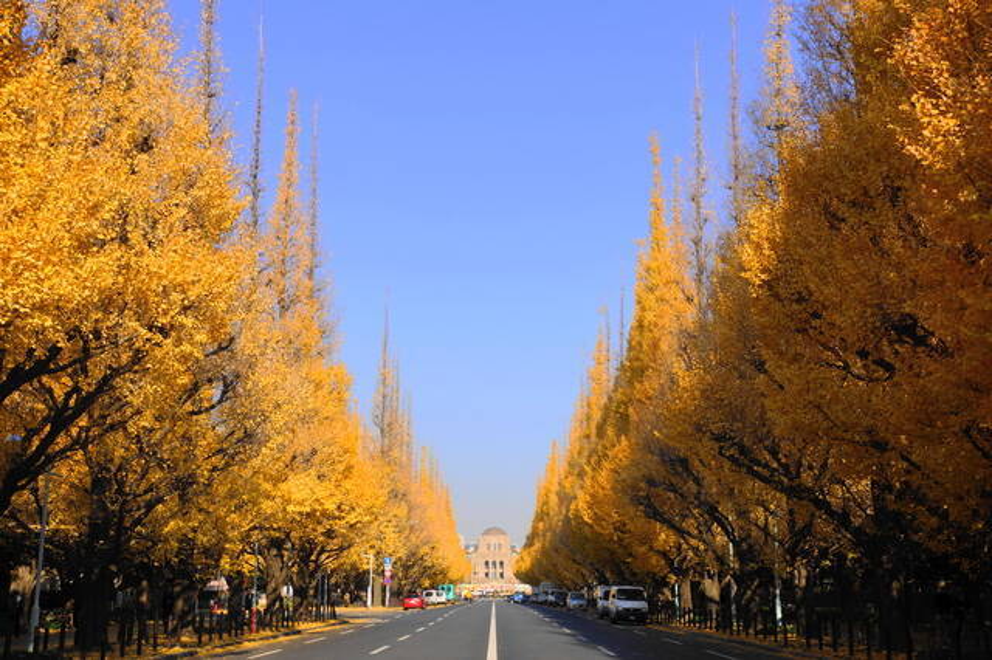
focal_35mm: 45
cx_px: 496
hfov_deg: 43.6
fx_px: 1239
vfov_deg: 29.8
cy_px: 330
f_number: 13
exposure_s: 1/160
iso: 100
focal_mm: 30
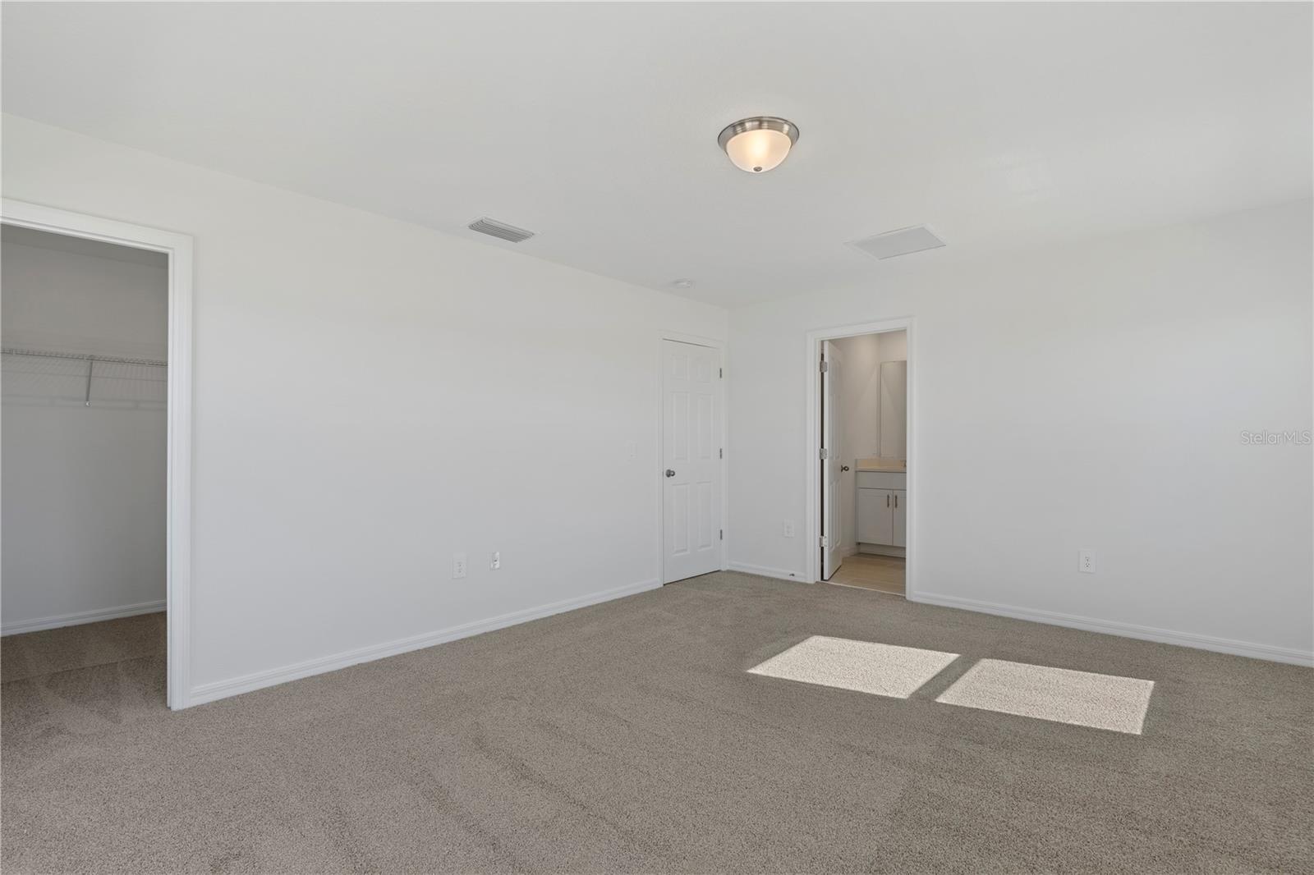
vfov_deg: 73.7
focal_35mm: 16
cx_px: 657
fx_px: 584
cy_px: 438
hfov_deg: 96.7
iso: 100
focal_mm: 16
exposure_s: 1/15
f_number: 9
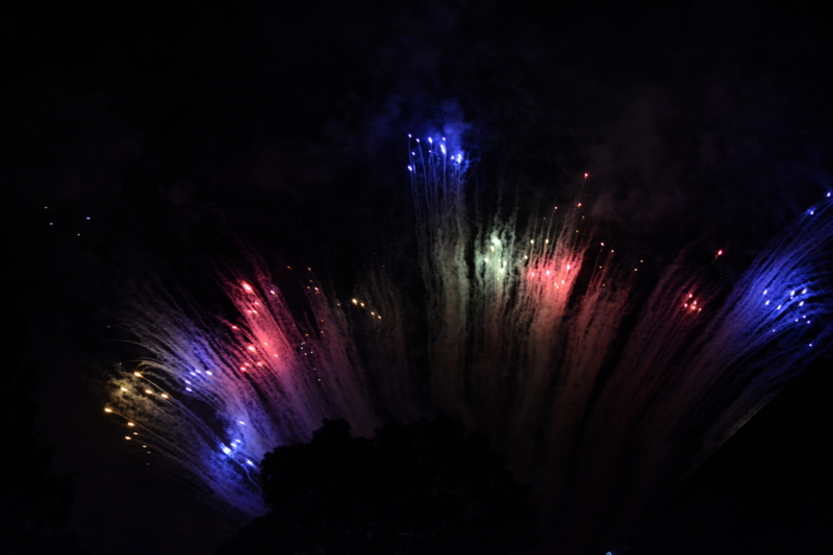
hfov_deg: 17.5
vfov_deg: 11.7
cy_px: 278
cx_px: 416
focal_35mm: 117
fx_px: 2707
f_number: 4.5
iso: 1000
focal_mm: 78
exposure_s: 1/40
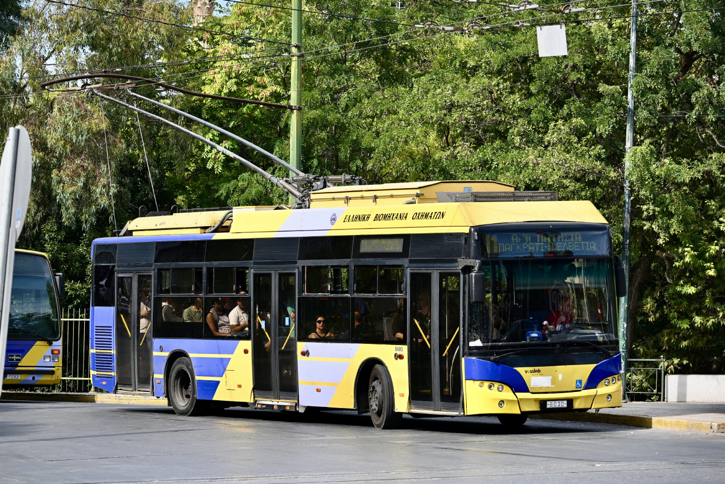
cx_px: 362
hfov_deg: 16.3
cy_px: 242
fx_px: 2538
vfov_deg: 10.9
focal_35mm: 126
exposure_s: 1/500
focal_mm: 84
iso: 180
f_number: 5.6
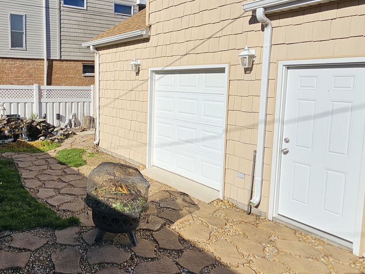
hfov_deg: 65.6
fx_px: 264
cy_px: 107
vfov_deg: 54.4
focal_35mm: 25
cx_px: 96
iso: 50
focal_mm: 2.2
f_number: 2.2
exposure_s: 1/3637
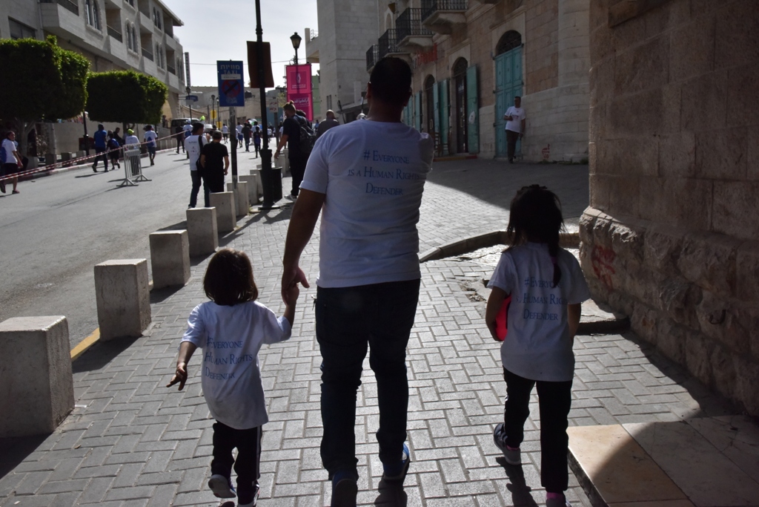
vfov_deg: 41.1
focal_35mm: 32
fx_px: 675
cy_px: 254
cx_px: 380
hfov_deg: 58.7
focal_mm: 32
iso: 2500
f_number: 22
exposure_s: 1/2000
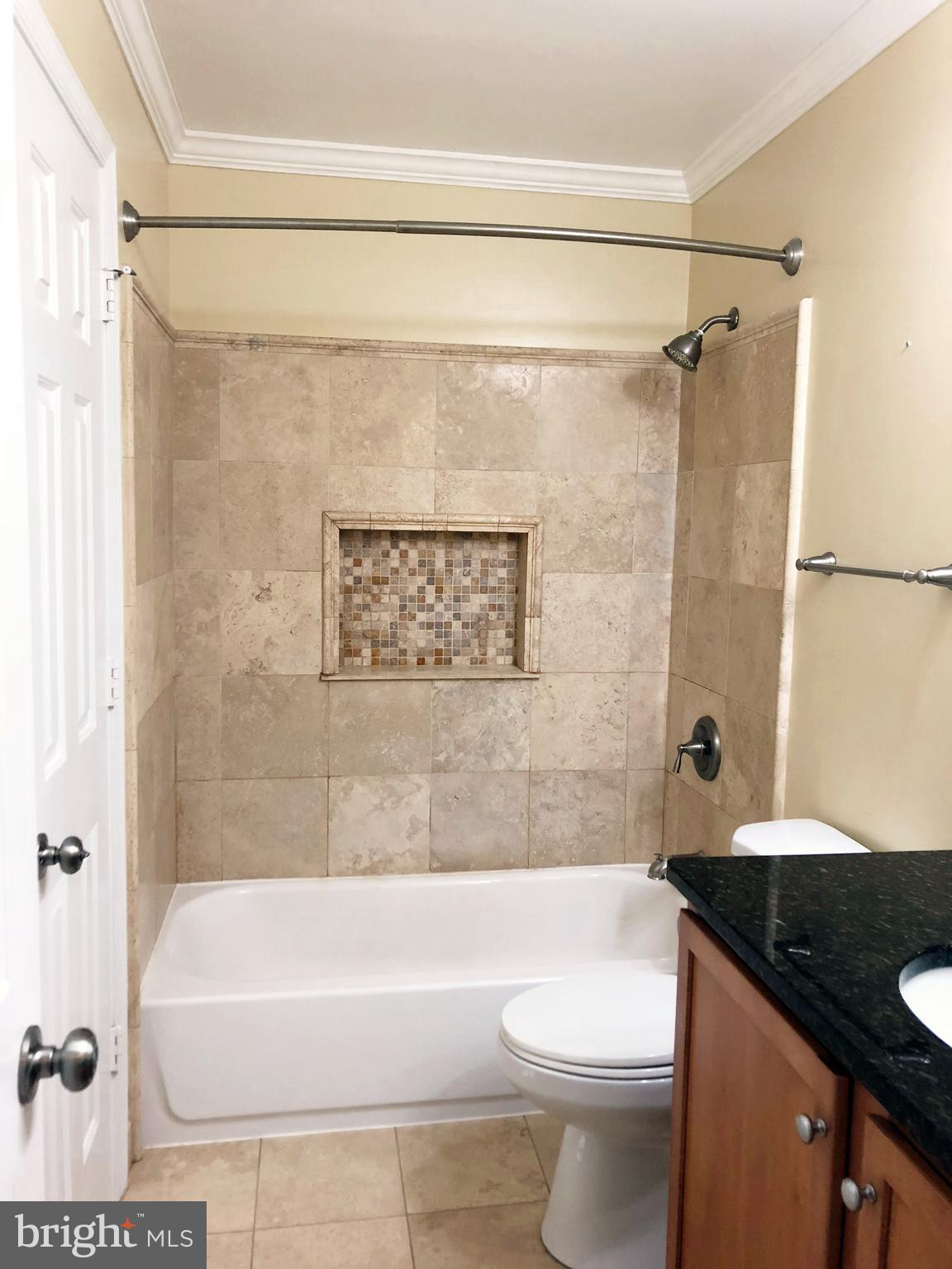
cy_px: 634
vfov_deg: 63.4
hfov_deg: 49.7
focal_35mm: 28
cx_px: 476
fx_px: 1027
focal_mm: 4
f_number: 1.8
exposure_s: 1/15
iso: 50
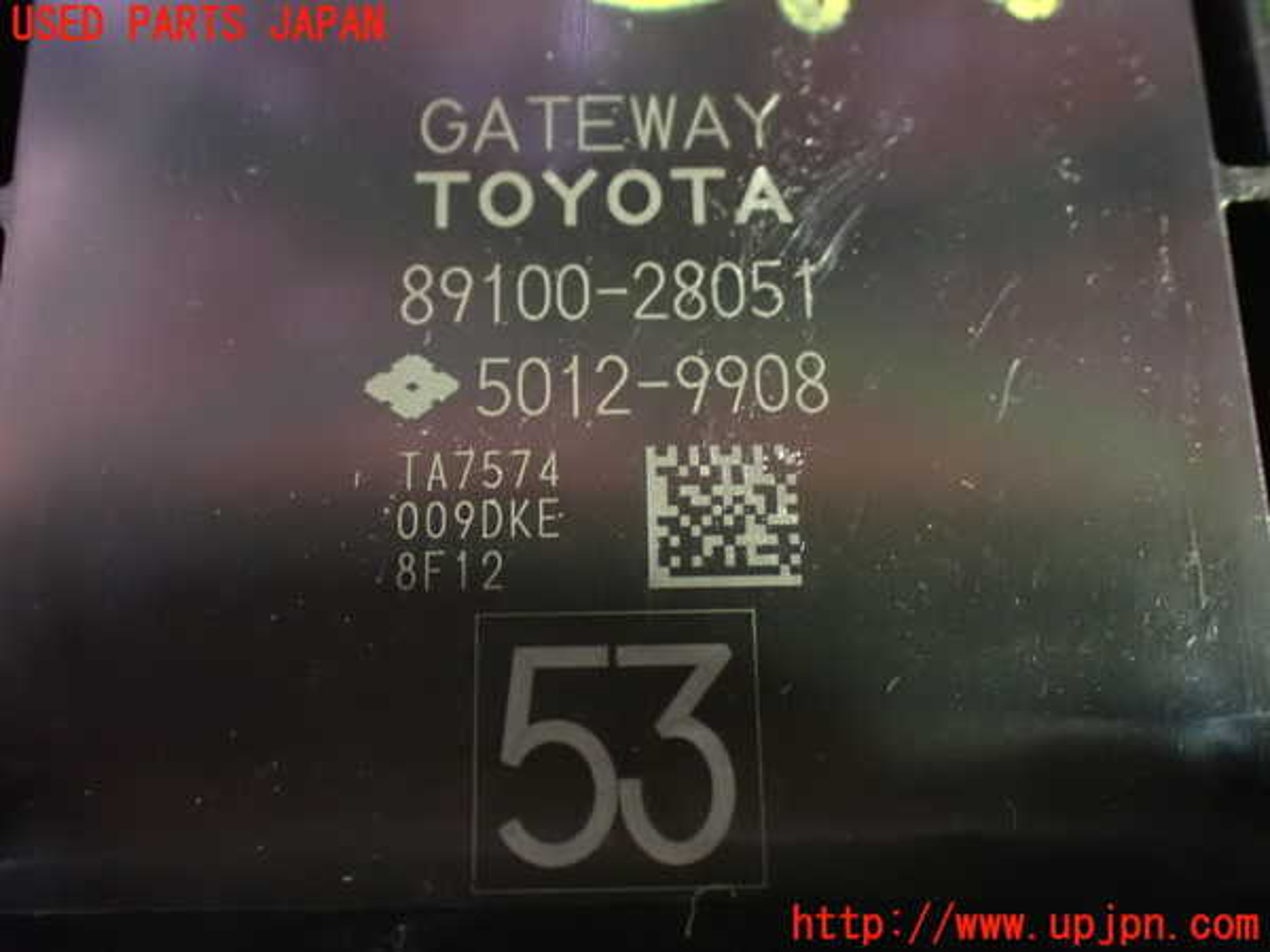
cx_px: 635
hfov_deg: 35.5
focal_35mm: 54
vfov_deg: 27.0
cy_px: 476
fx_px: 1981
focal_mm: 9.65
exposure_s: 1/10
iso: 1600
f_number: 3.3
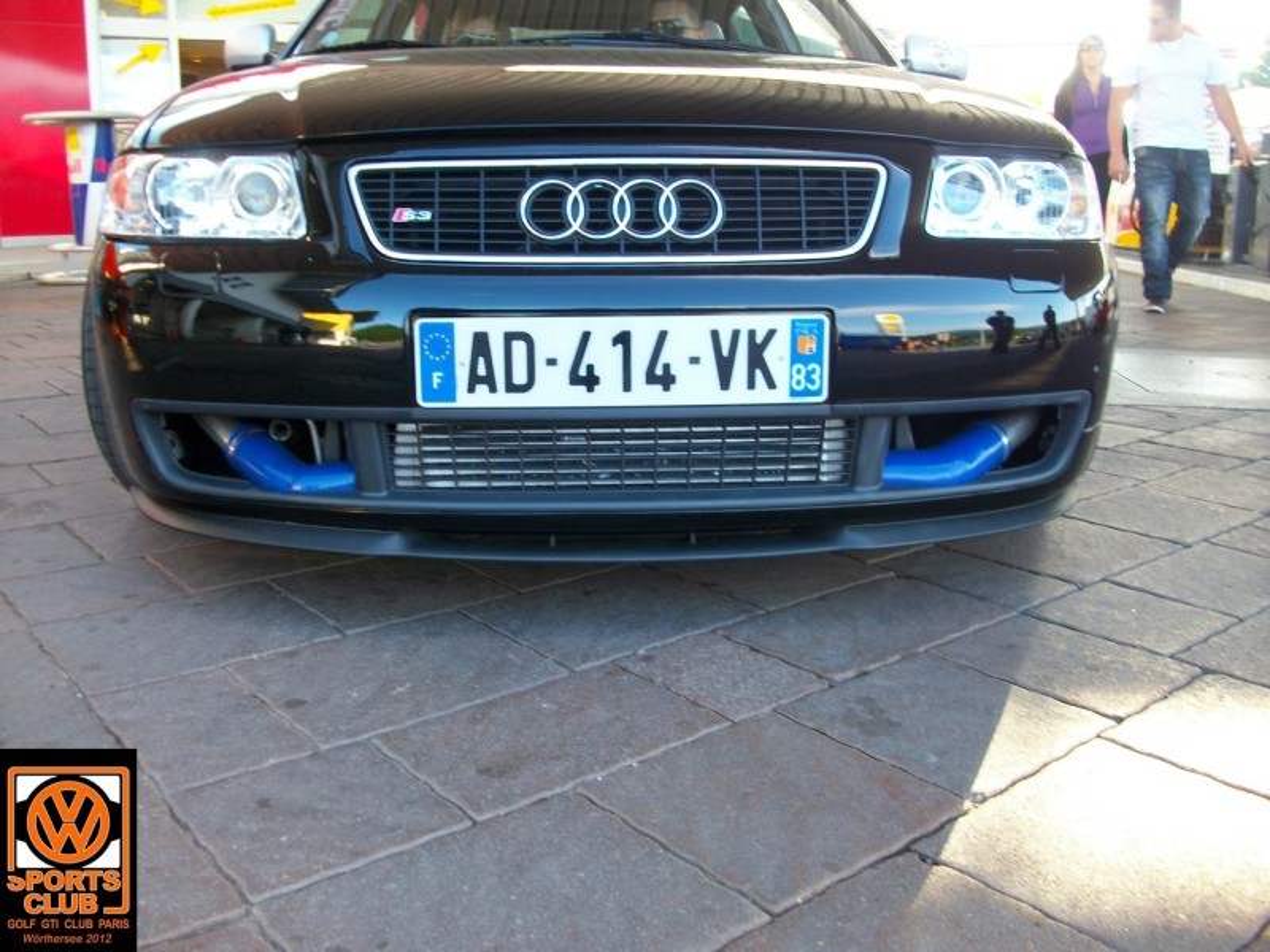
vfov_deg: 41.8
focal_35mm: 34
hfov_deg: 54.0
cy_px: 476
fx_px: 1247
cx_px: 635
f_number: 2.9
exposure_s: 1/50
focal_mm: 5.7
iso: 80
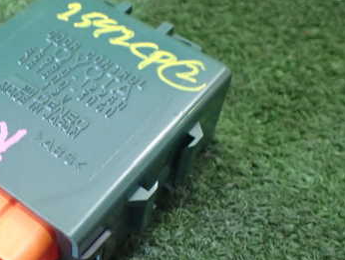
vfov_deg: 28.0
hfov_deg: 35.7
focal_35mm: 52
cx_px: 76
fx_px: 519
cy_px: 152
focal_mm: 5.4
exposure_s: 1/40
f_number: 2.3
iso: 800
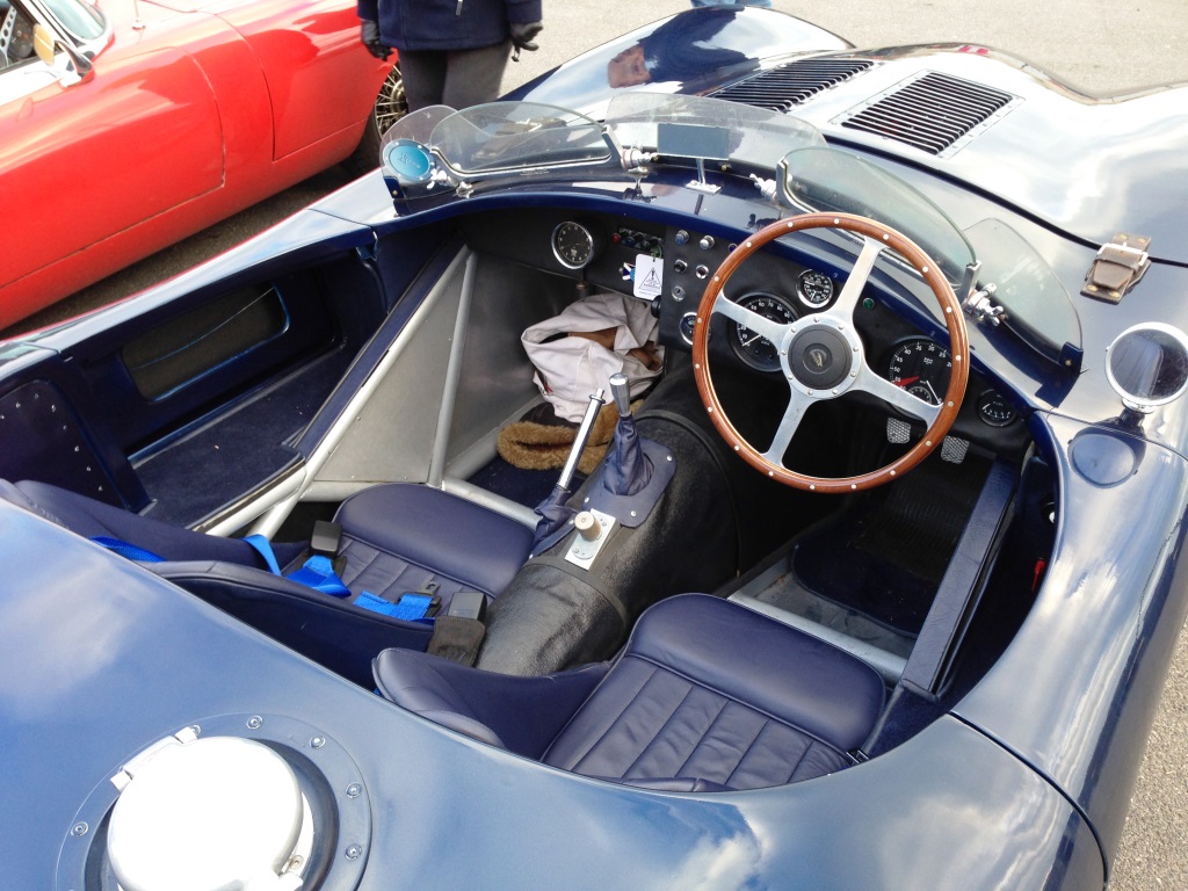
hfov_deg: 55.4
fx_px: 1133
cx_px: 594
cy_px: 446
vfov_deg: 42.9
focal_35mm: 33
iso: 50
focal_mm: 4.12
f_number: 2.4
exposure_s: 1/60
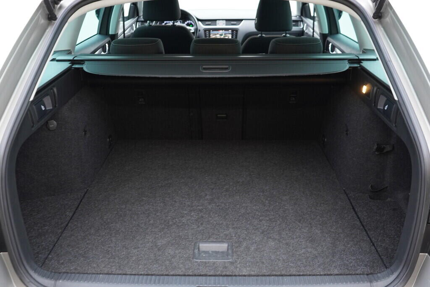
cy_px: 144
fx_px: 430
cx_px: 215
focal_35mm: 36
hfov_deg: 53.1
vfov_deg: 36.9
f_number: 2.8
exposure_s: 1/40
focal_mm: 24
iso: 400
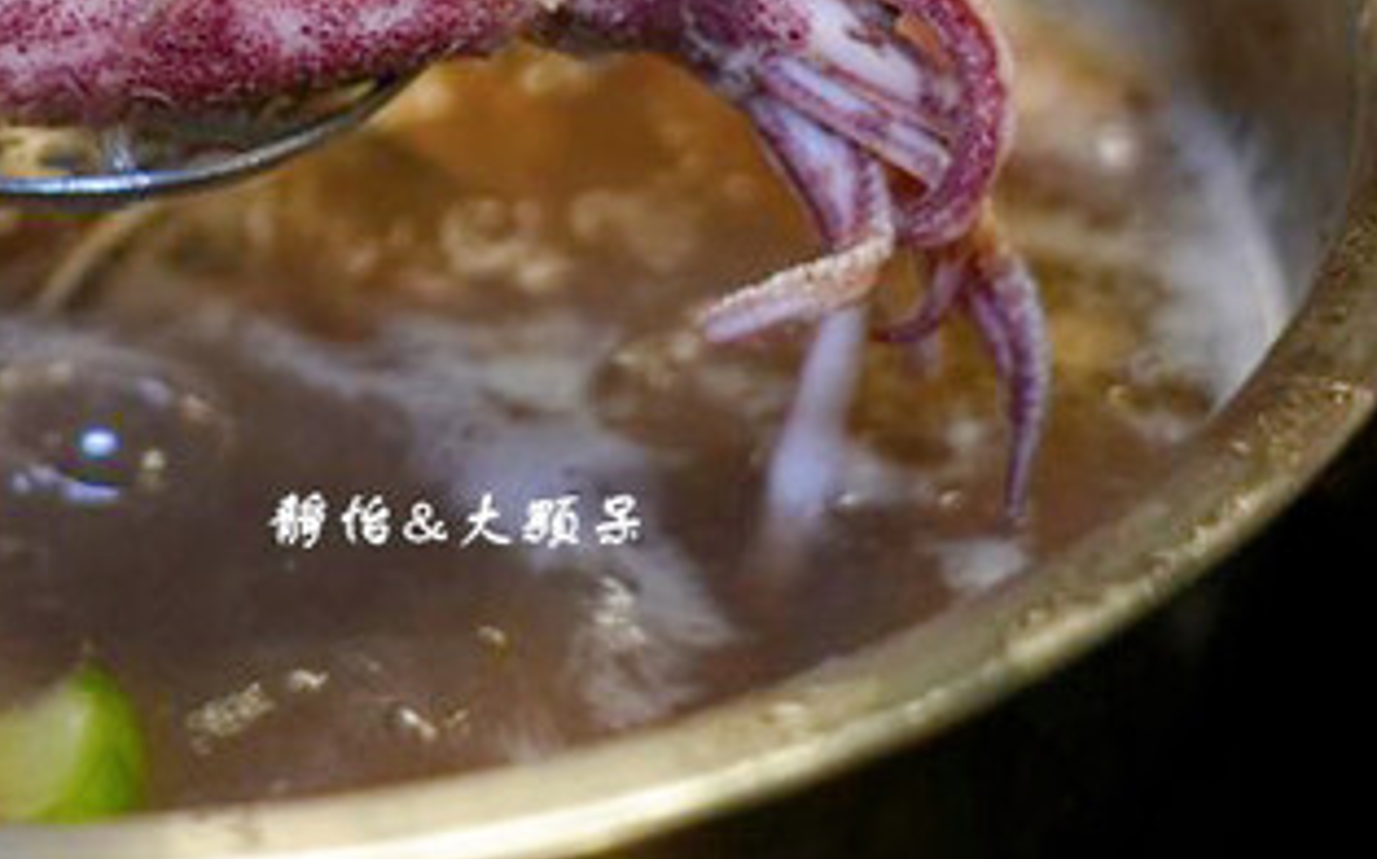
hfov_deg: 16.6
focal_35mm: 124
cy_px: -101
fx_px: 4652
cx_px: 123
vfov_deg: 10.4
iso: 800
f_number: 4
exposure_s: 1/50
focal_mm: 45
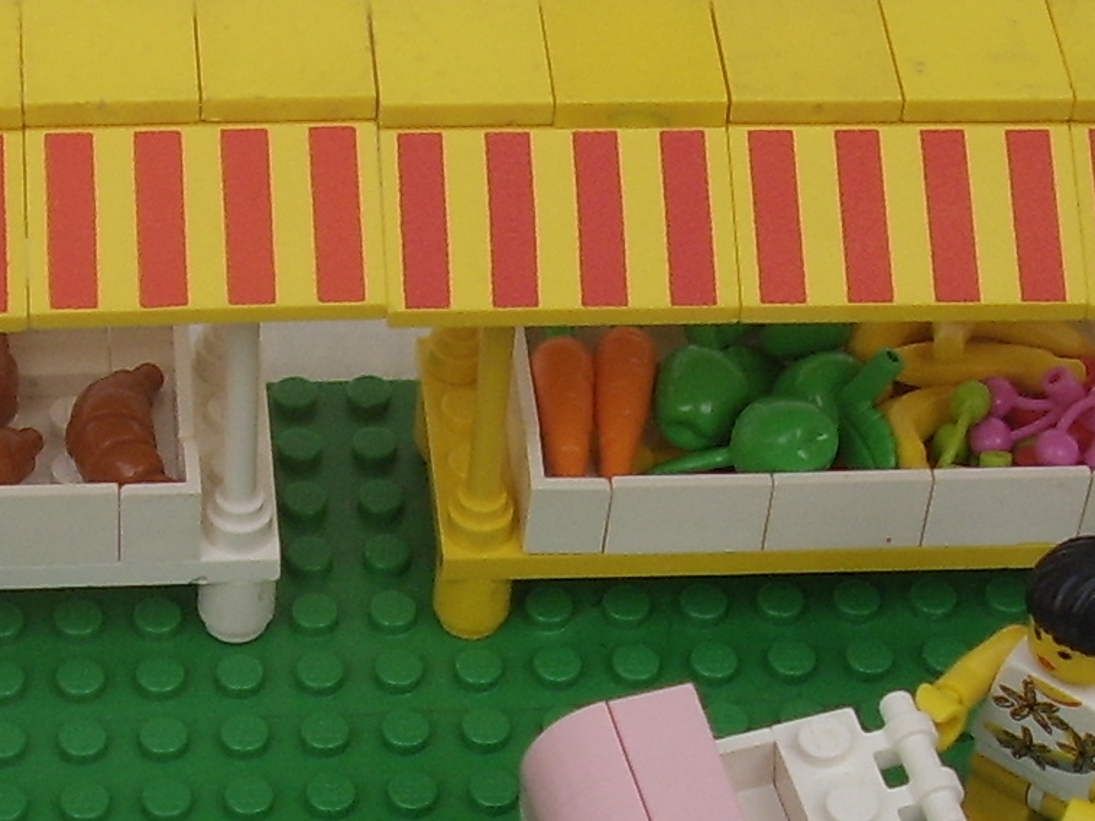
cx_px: 243
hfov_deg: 21.5
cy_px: 740
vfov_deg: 16.2
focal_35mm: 90
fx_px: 2847
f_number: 2.9
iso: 71
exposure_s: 1/136
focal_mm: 5.8
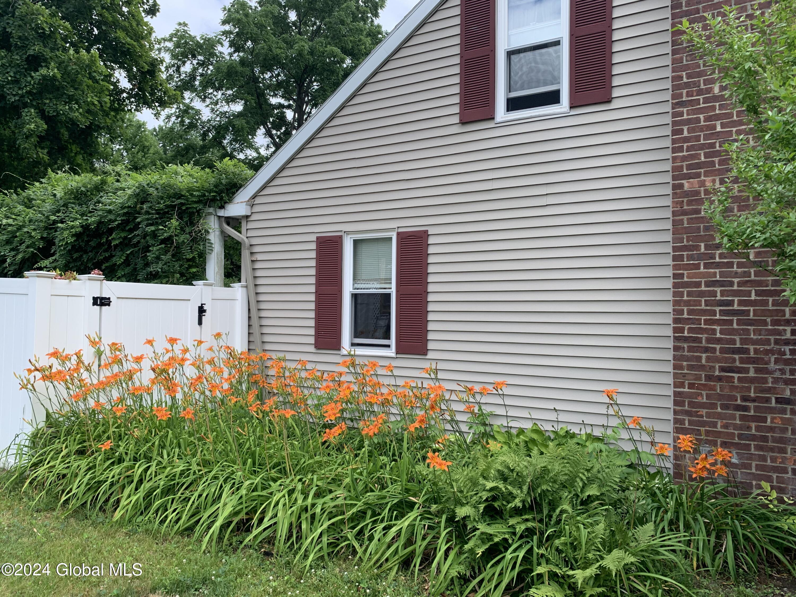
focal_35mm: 26
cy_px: 298
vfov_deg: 53.1
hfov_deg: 67.3
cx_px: 398
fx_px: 598
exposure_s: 1/789
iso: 25
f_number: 1.8
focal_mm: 4.25
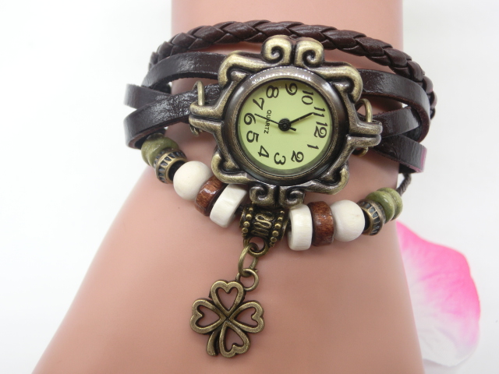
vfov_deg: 37.7
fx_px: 548
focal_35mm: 38
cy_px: 187
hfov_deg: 49.0
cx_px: 250
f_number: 3.9
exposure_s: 1/125
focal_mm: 6.67
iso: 80
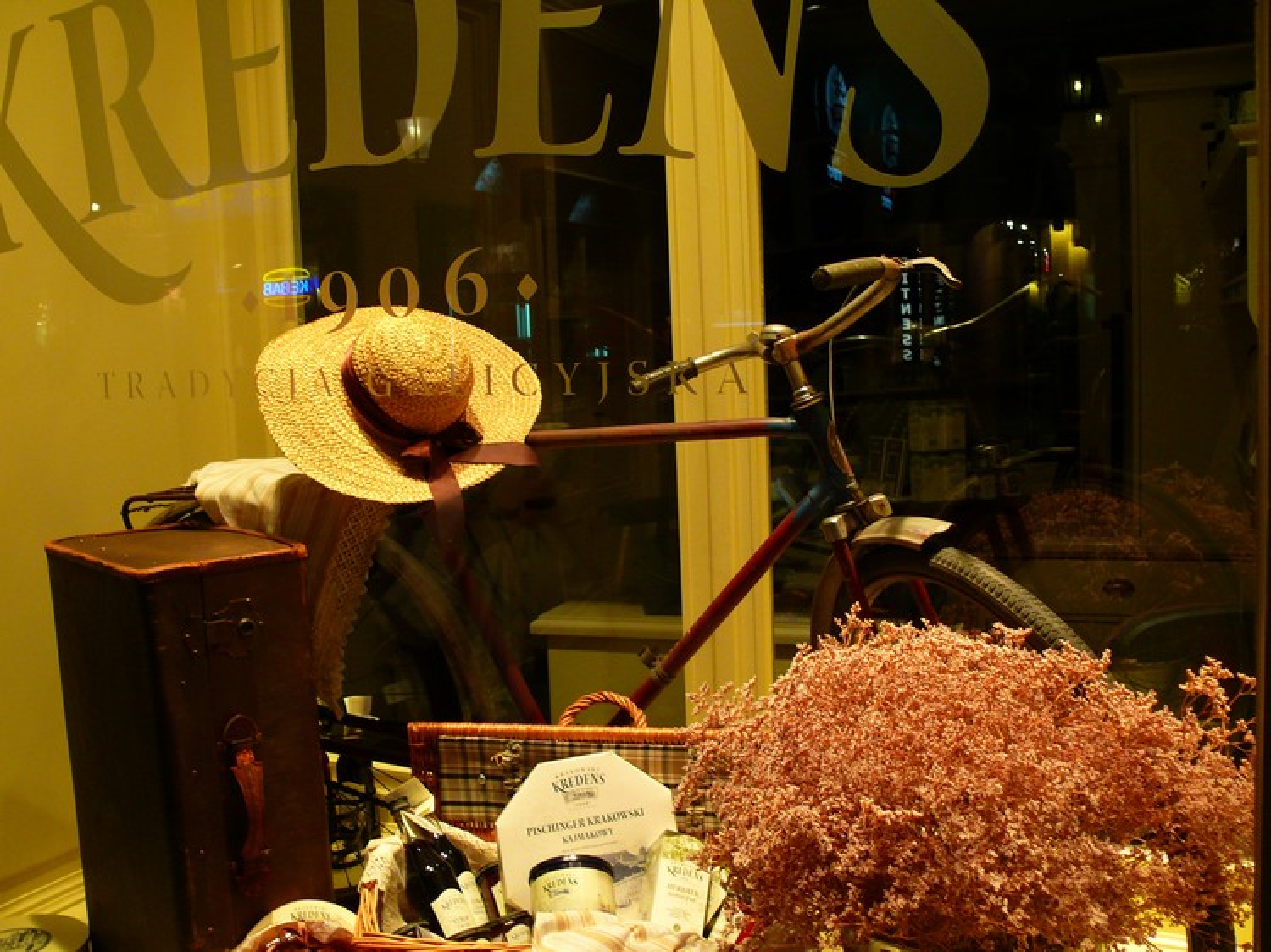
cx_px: 636
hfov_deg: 49.0
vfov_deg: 37.7
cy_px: 476
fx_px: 1395
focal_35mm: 38
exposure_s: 1/25
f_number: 2.8
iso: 200
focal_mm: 7.9
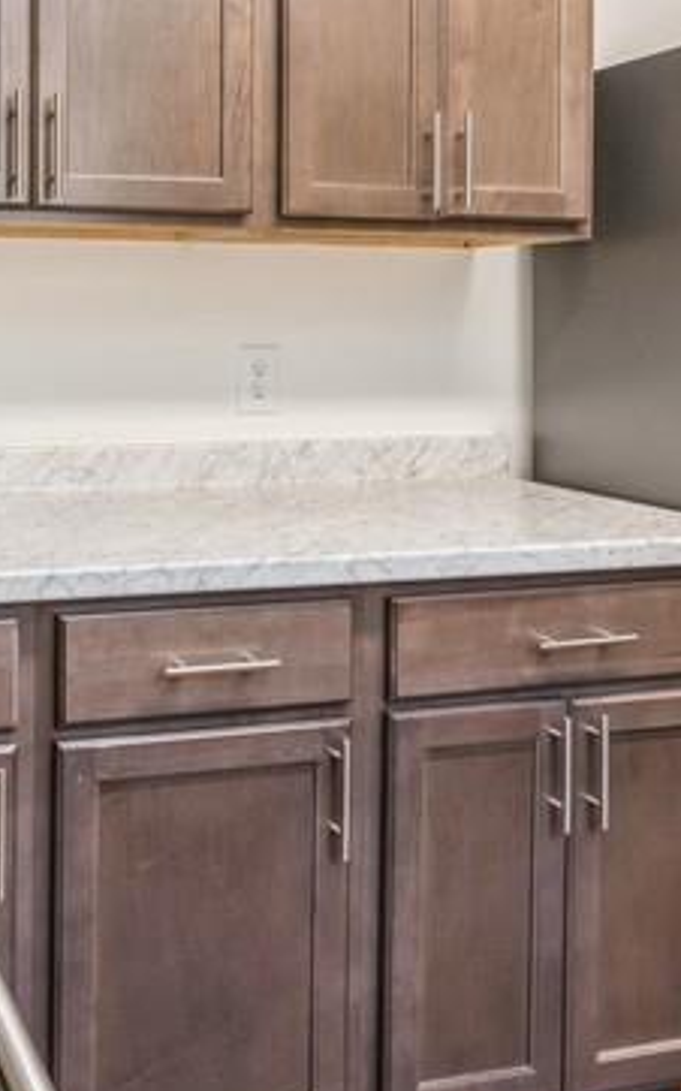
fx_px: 1129
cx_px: -12
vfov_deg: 49.9
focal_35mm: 38
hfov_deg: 30.9
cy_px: 298
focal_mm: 10
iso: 200
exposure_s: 1/6
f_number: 8
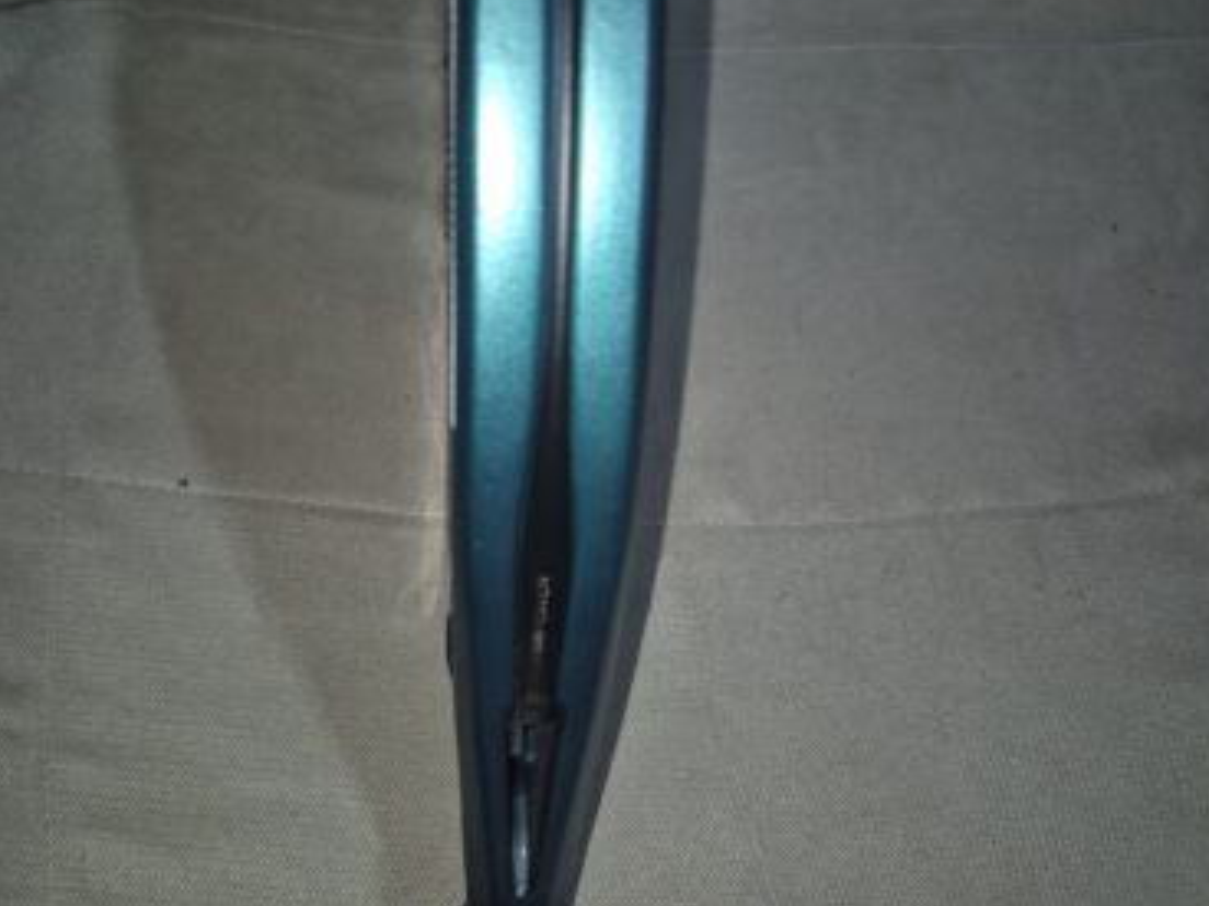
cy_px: 440
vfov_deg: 54.9
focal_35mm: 25
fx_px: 873
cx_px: 591
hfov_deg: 69.4
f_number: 1.8
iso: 125
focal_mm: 5.4
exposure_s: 1/16
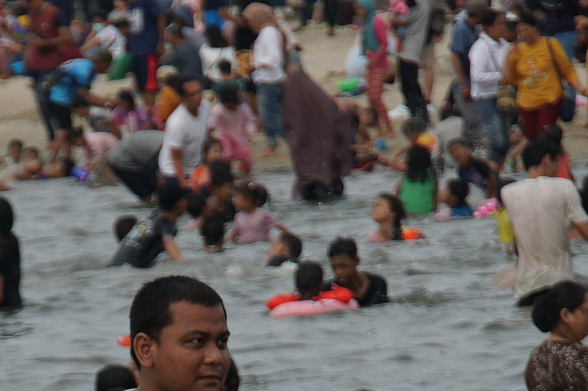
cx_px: 114
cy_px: 470
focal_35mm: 559
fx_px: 9123
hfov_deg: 3.7
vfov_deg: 2.5
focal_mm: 108
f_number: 5.6
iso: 100
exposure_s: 1/500
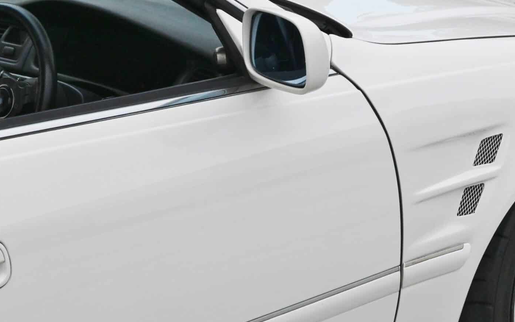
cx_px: 322
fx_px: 1529
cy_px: 237
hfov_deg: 19.1
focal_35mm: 109
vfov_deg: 12.0
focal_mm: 39
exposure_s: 1/1000
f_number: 11
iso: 1600
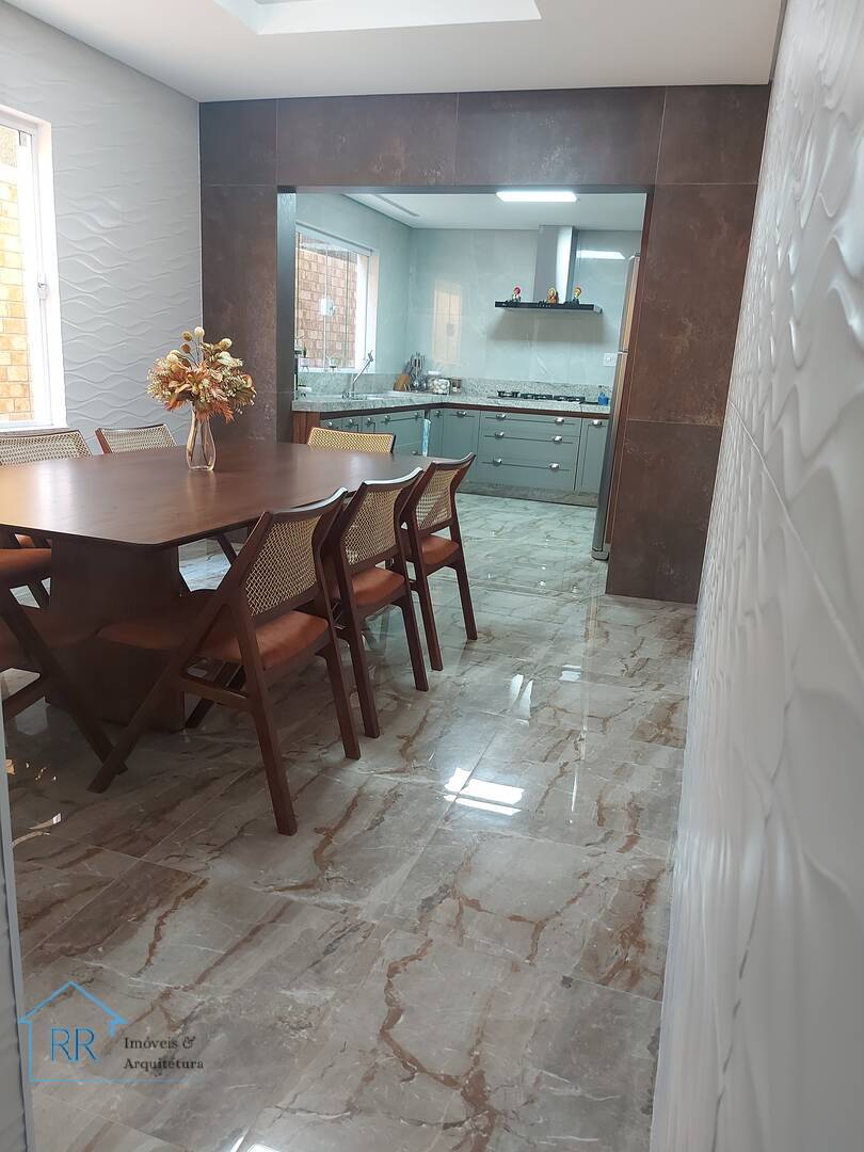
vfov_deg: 71.6
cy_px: 576
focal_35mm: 24
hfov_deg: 56.8
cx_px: 432
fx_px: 799
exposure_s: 1/30
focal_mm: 5.23
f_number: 1.8
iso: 200
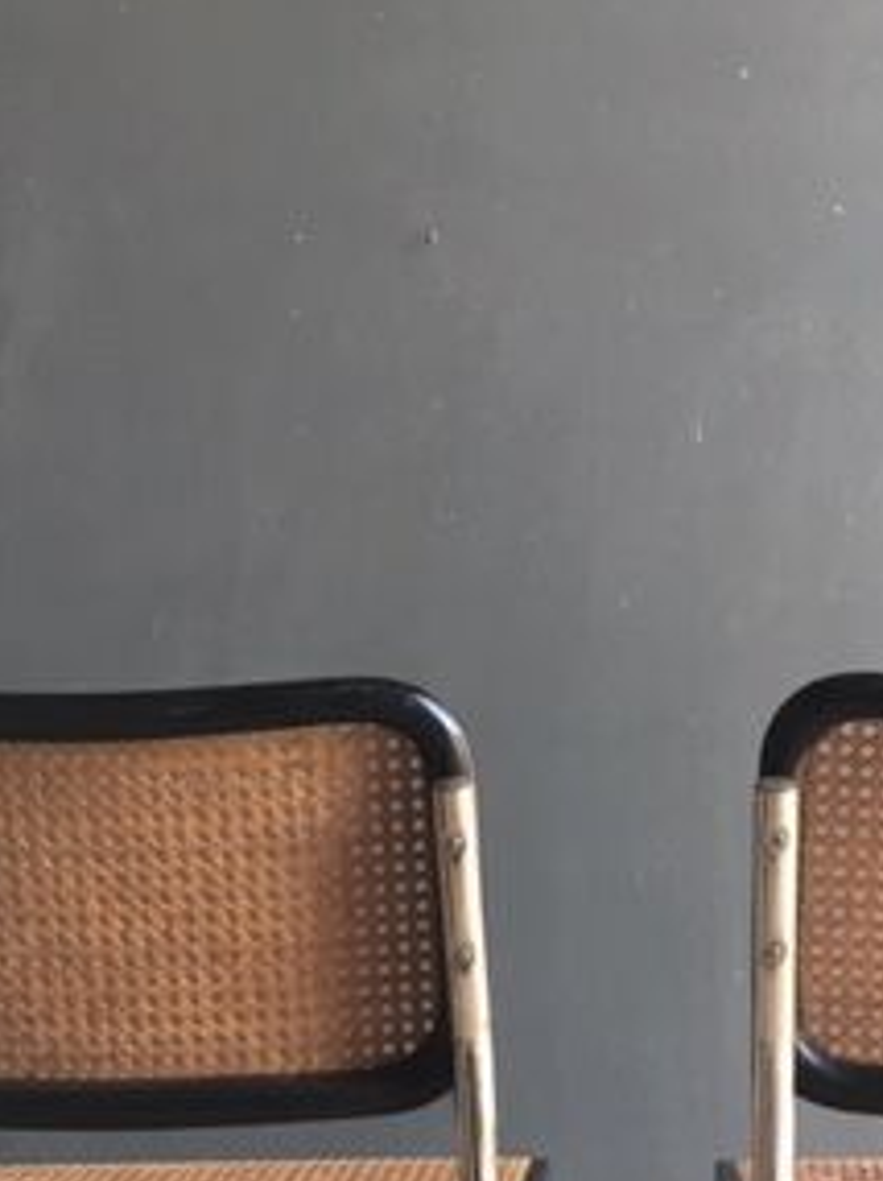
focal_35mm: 65
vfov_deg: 29.3
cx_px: 648
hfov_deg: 22.4
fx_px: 2214
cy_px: 904
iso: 32
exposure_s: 1/33
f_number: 2.2
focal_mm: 4.15
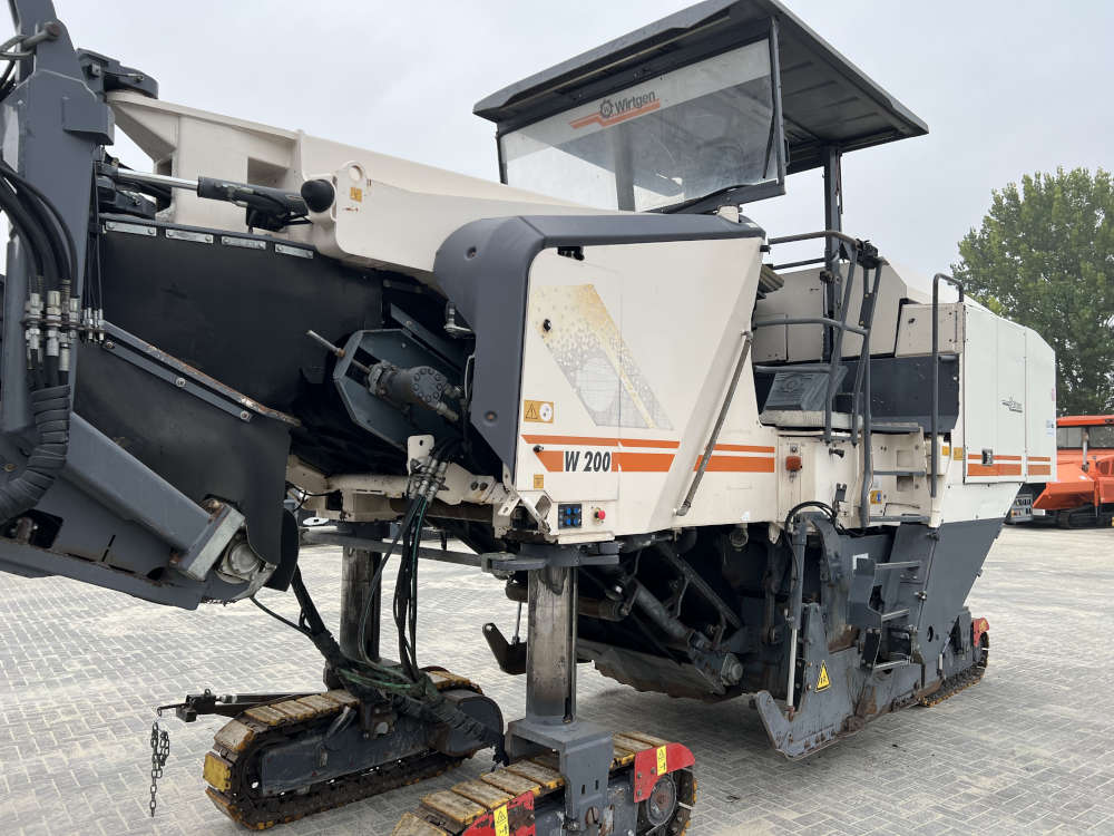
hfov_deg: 67.3
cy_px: 418
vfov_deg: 53.1
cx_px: 557
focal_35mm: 26
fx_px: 837
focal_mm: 5.7
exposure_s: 1/591
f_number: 1.5
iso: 50
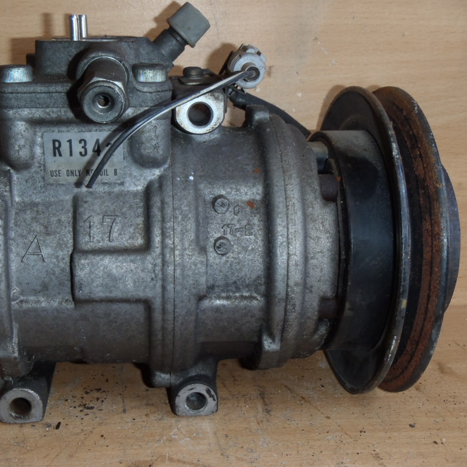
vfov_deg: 37.6
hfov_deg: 37.3
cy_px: 233
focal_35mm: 45
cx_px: 175
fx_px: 687
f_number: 4.6
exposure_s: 1/40
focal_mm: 6.83
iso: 100
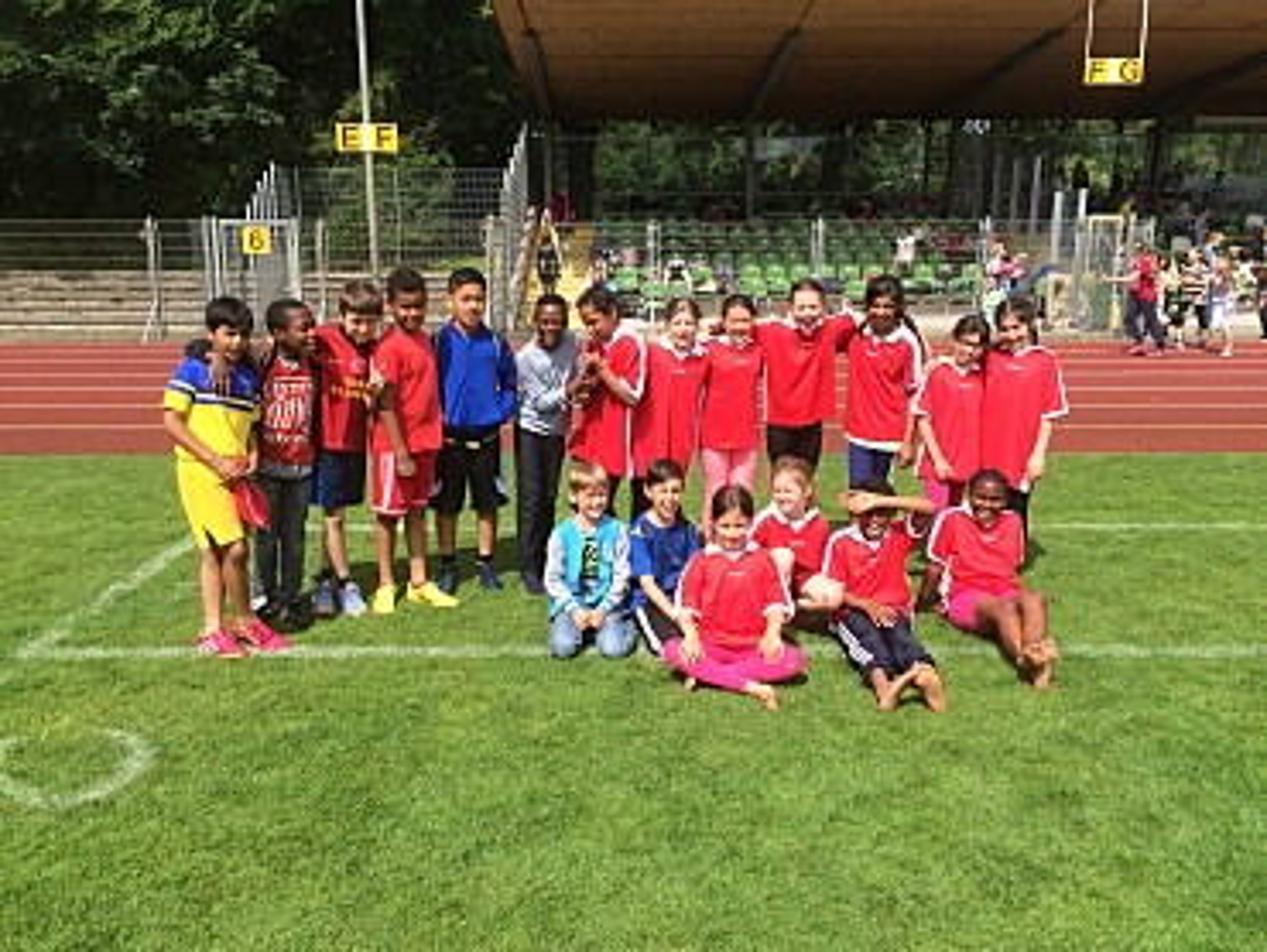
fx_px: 1062
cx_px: 634
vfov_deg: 48.3
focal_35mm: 29
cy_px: 476
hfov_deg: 61.6
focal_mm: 4.15
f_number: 2.2
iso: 32
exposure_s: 1/1953
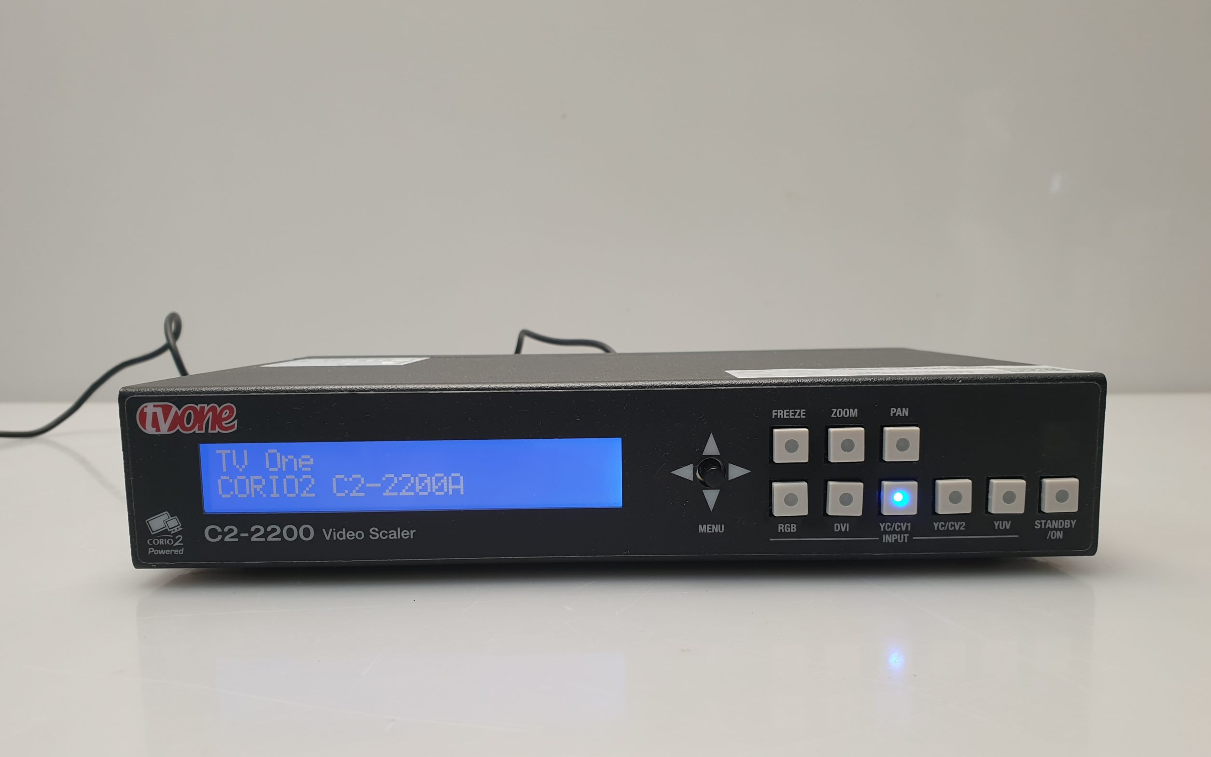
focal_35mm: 28
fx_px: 924
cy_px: 442
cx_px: 601
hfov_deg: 66.5
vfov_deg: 44.4
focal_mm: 4.3
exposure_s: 1/50
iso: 64
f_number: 2.4
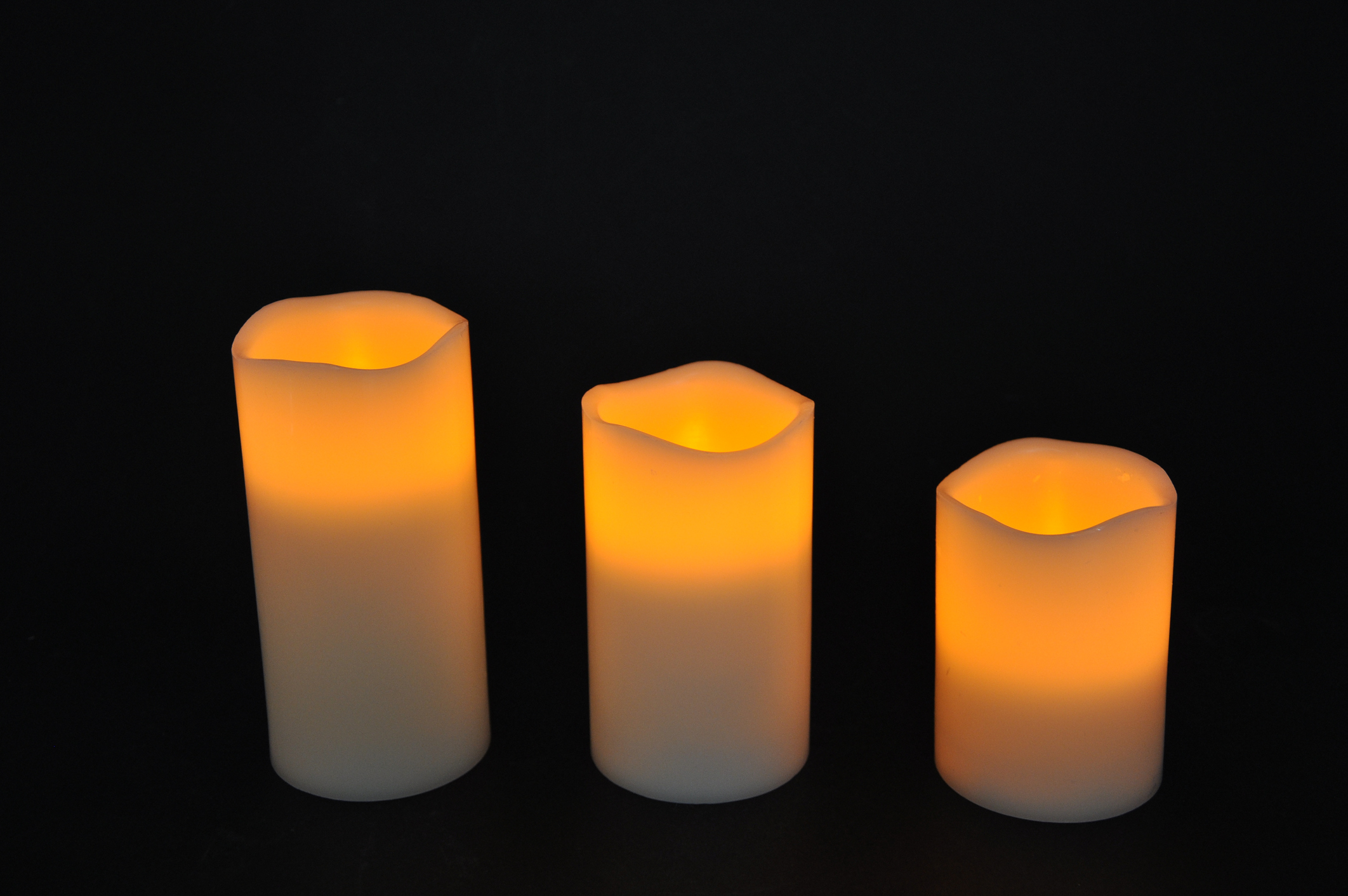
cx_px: 674
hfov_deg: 38.9
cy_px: 448
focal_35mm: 51
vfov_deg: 26.4
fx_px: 1907
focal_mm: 34
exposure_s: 1/25
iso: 400
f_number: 5
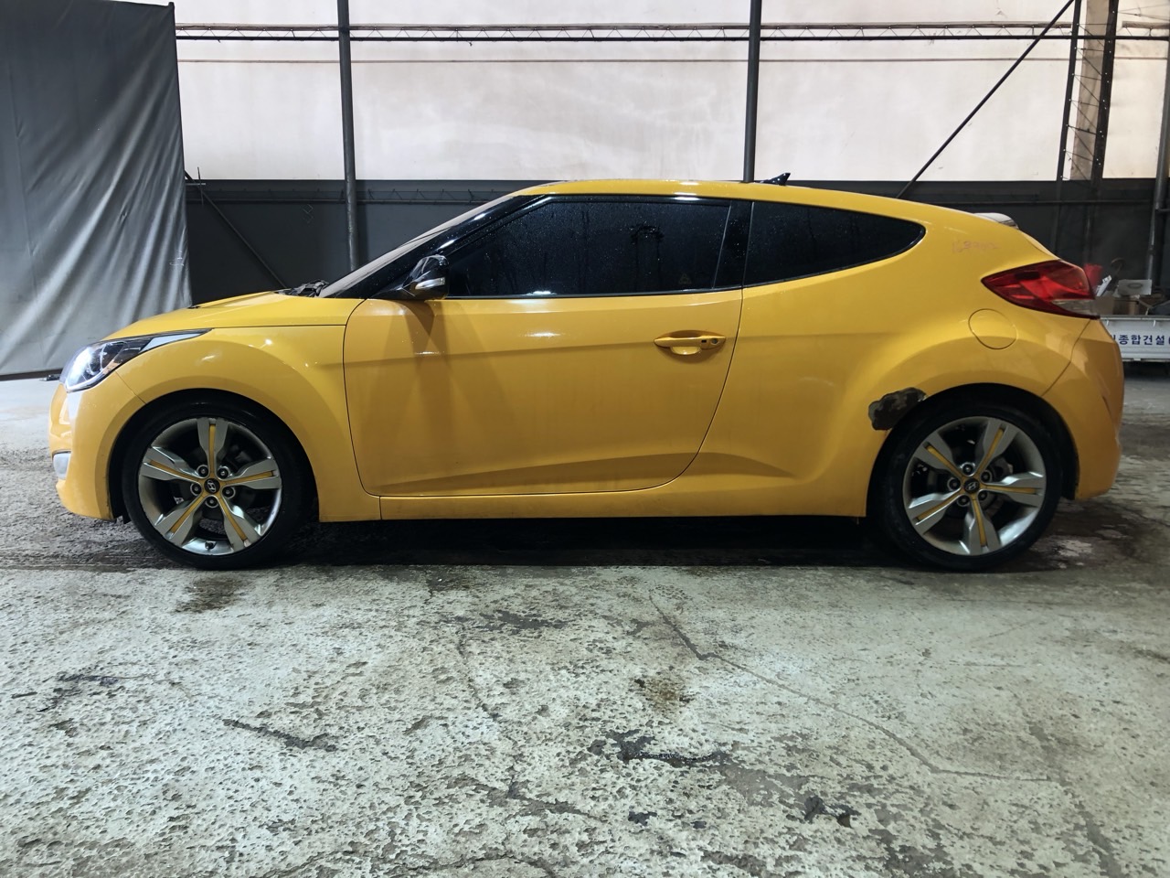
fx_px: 946
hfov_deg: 63.4
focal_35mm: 28
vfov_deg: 49.7
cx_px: 585
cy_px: 439
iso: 50
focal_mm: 3.99
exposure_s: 1/120
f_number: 1.8
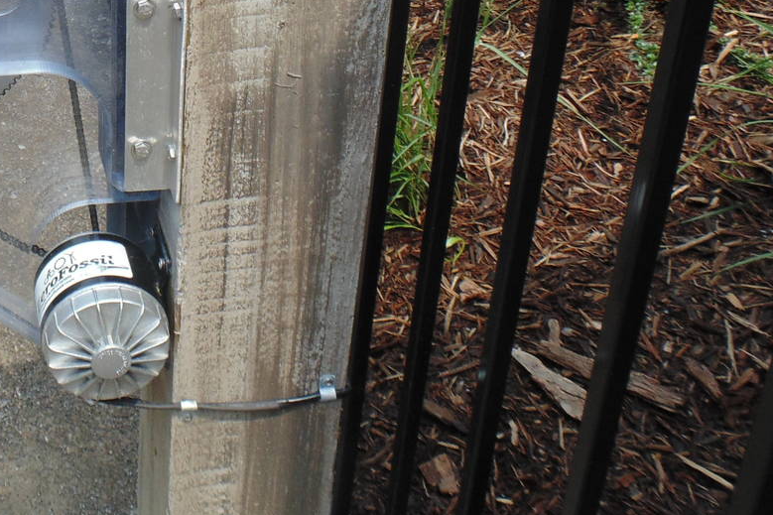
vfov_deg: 26.9
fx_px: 1009
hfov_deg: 38.5
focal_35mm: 47
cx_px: 51
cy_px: -14
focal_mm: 4
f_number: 3.1
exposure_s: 1/640
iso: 80
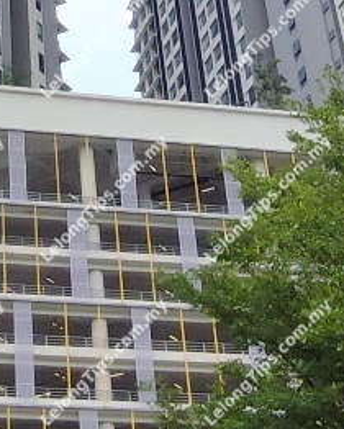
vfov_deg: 22.0
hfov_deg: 18.1
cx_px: -90
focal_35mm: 80
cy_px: -90
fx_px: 1017
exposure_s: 1/1748
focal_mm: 1.65
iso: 50
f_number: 2.2
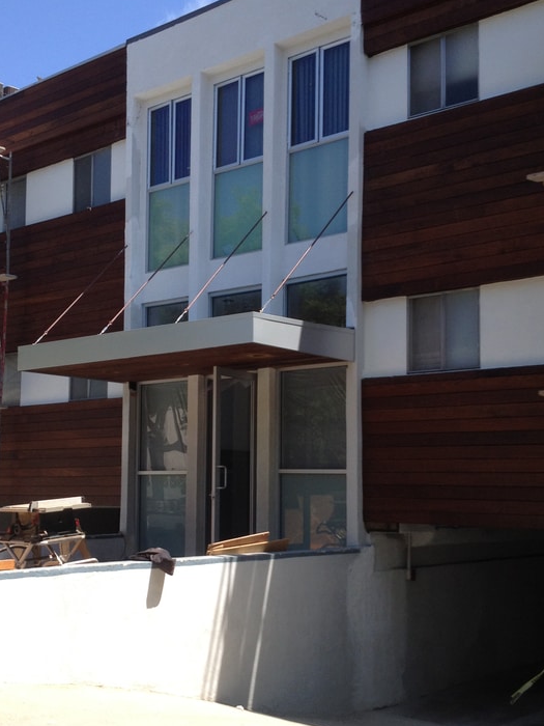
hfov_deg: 29.0
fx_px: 1048
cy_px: 402
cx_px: 221
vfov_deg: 38.1
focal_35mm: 50
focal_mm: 4.28
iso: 64
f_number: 2.4
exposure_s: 1/968
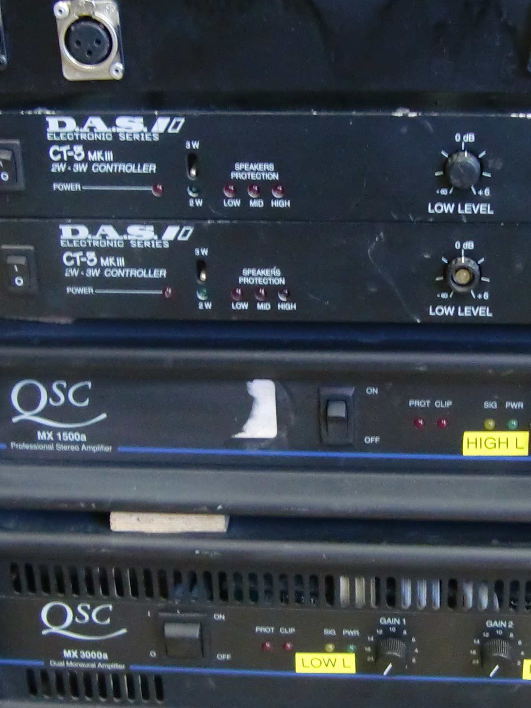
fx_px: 1227
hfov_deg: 24.3
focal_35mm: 60
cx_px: 367
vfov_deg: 32.2
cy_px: 323
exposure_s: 1/15
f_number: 2.6
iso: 400
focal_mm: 4.9
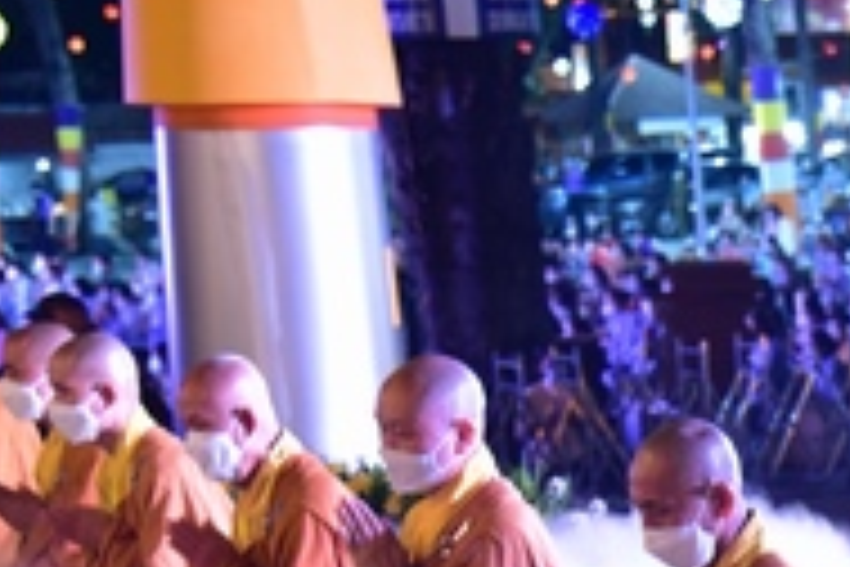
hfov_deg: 13.0
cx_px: 1205
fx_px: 3565
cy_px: 891
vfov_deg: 8.8
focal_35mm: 151
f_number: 4
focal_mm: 44
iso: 3200
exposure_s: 1/40
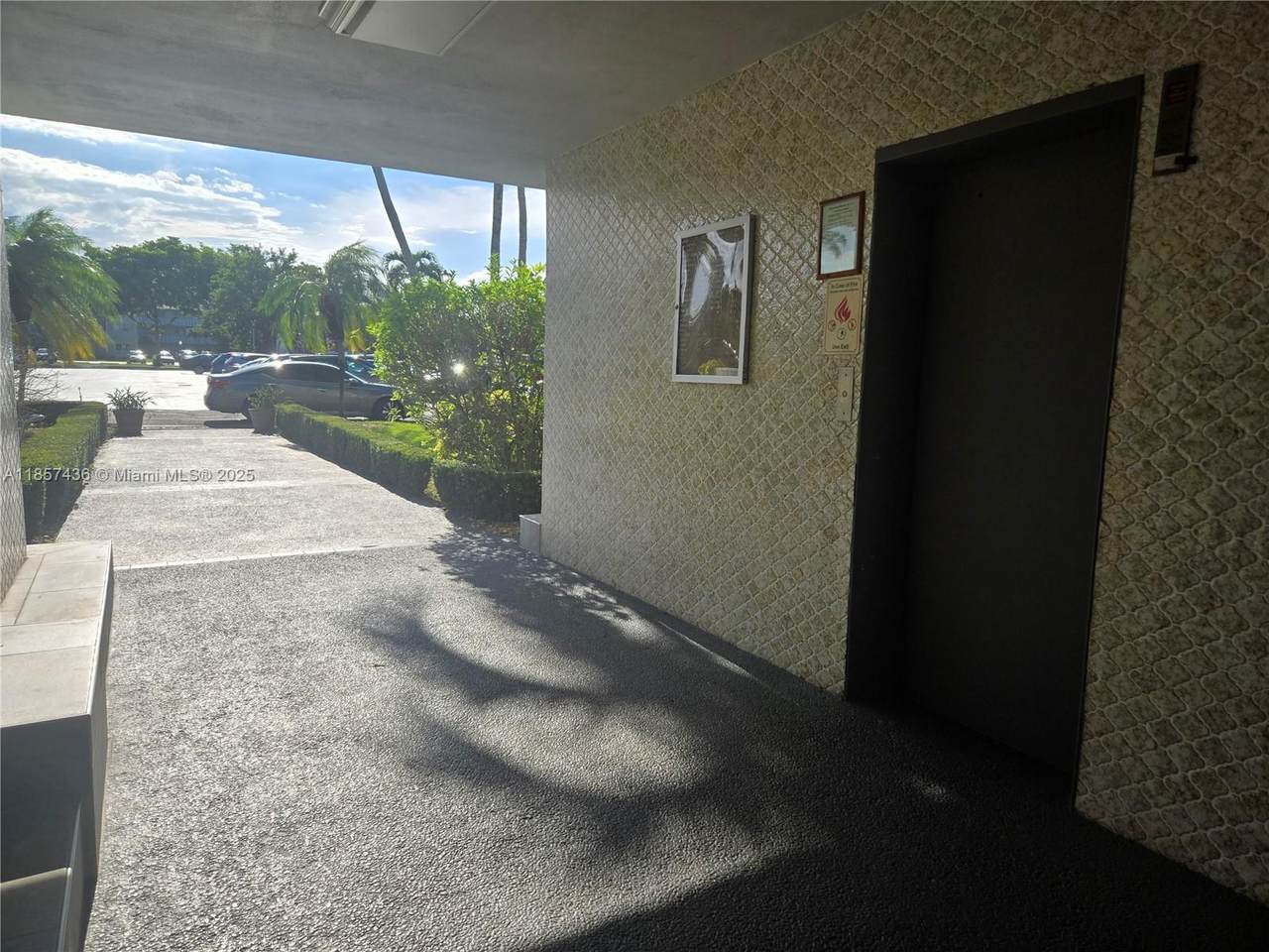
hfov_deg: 73.9
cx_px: 634
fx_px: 843
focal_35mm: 23
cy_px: 476
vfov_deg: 58.9
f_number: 1.8
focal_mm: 5.4
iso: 25
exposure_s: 1/2969
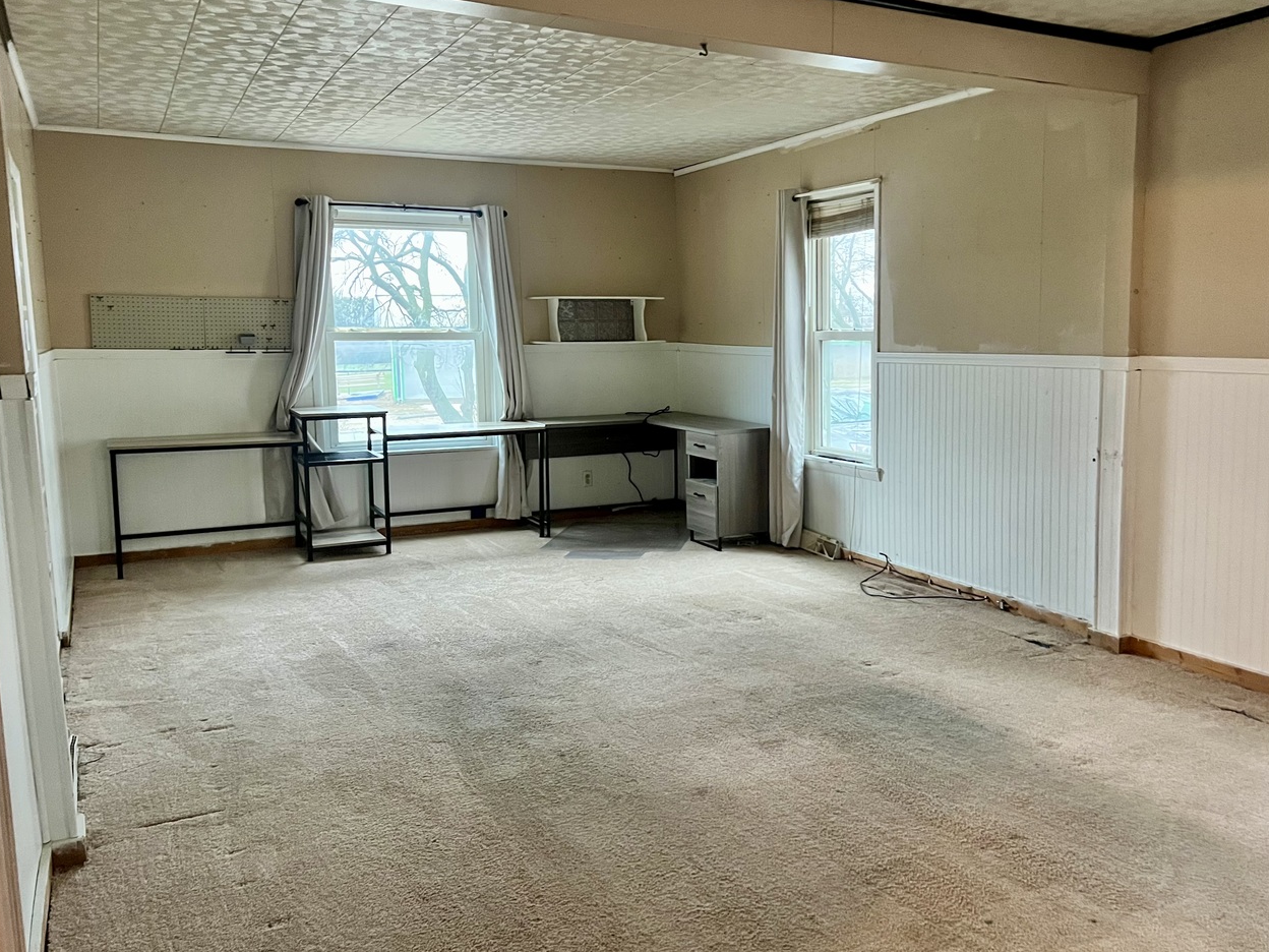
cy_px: 478
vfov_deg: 46.8
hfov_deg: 59.9
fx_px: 1100
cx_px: 692
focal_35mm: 30
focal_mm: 5.7
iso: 500
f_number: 1.5
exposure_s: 1/60
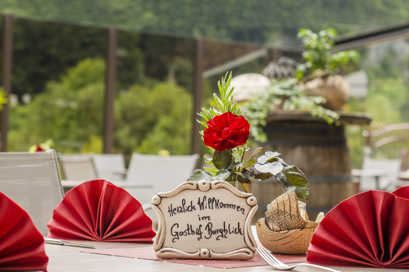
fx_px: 1034
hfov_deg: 22.4
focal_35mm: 91
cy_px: 115
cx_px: 214
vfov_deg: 15.0
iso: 100
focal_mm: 50
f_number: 4.5
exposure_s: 1/160
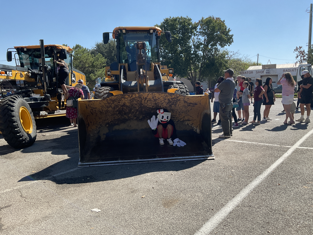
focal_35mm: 29
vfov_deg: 48.2
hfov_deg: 61.7
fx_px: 262
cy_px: 118
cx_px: 156
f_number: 1.8
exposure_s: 1/1412
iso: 16
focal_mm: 3
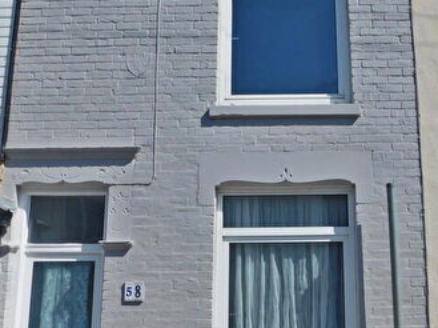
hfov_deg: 38.4
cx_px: 301
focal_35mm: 49
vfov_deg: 29.6
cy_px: 171
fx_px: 619
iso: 125
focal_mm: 4
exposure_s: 1/800
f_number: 6
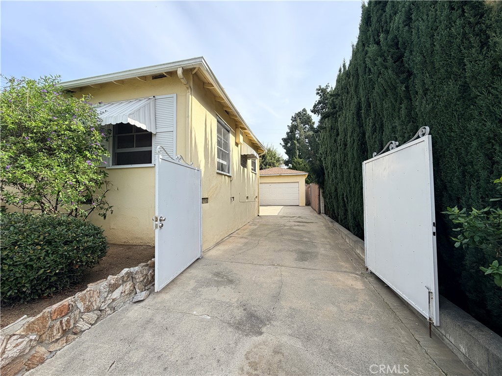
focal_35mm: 14
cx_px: 251
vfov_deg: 85.7
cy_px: 188
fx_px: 203
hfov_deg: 102.1
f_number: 2.2
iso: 32
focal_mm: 2.22
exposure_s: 1/770
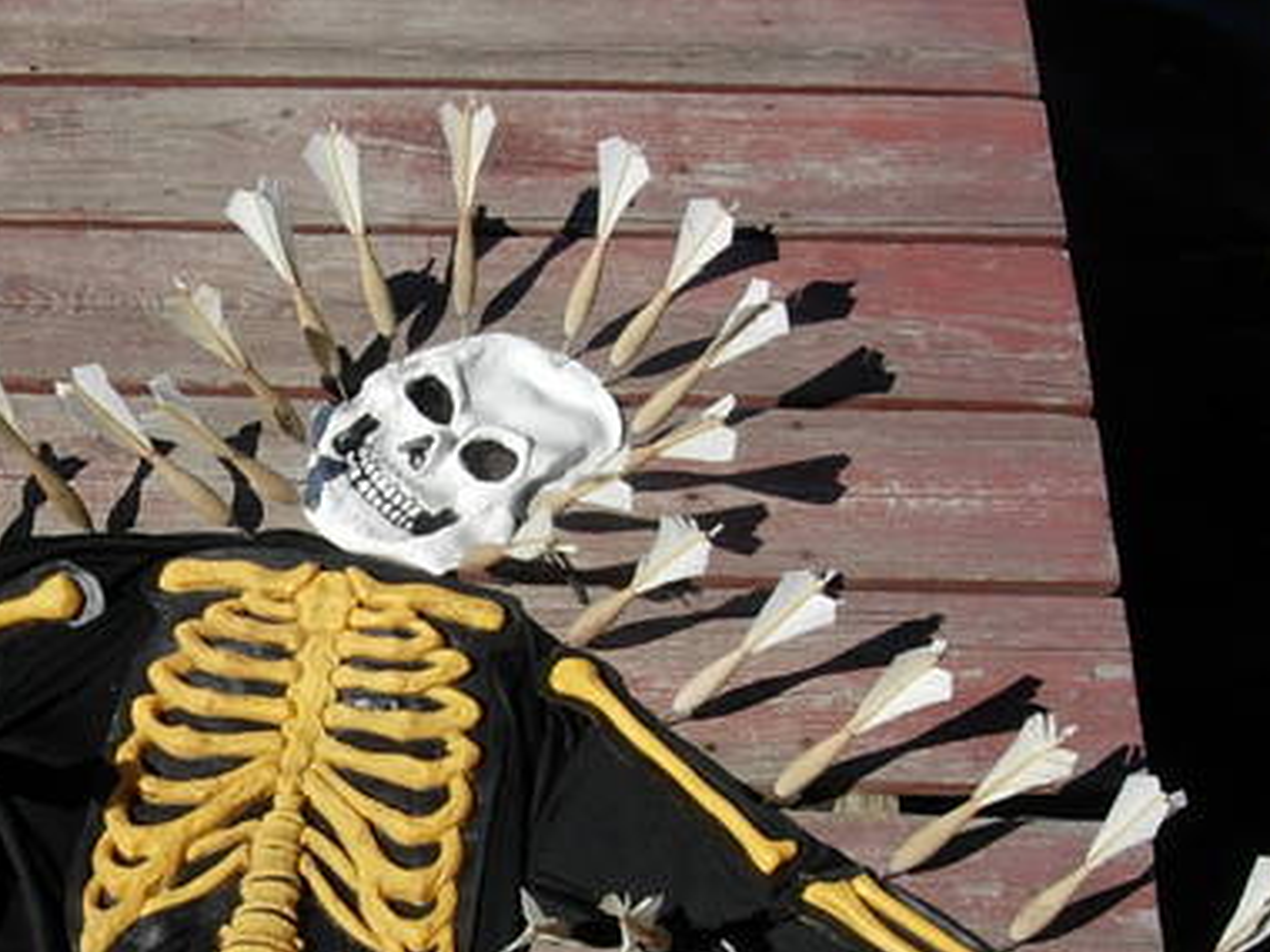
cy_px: 728
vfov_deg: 22.4
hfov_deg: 29.3
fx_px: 2385
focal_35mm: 65
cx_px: 314
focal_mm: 7.8
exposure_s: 1/939
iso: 64
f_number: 4.8
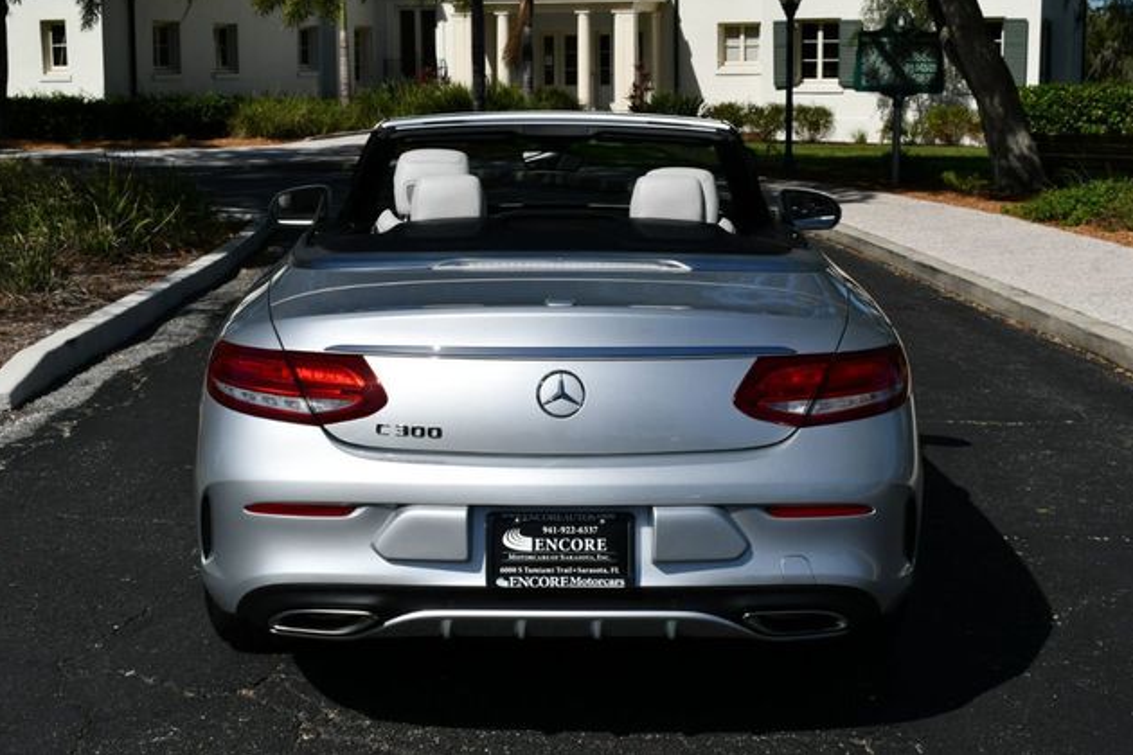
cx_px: 570
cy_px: 373
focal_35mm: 61
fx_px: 1920
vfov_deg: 22.3
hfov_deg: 32.9
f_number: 11
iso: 100
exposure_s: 1/500
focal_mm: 30
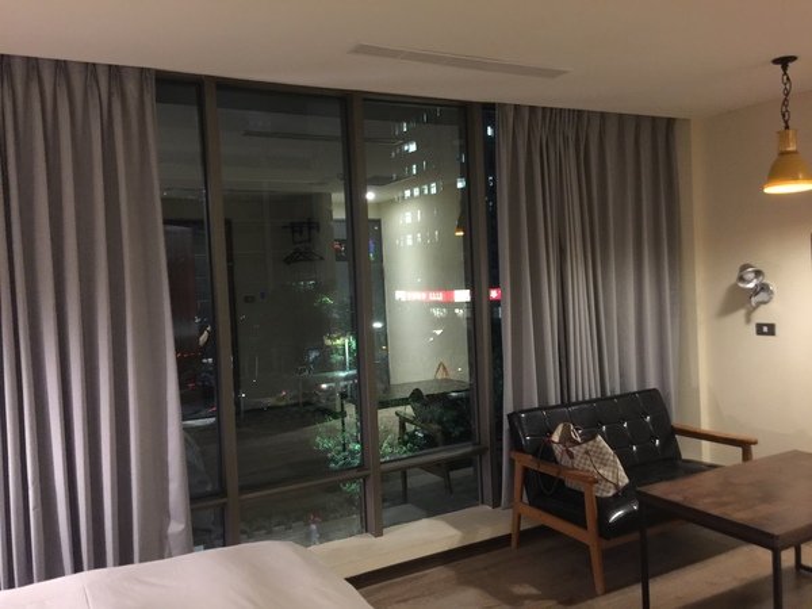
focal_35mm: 29
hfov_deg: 61.7
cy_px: 304
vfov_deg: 48.2
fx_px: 680
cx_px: 406
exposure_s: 1/4
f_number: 2.2
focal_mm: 4.15
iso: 100
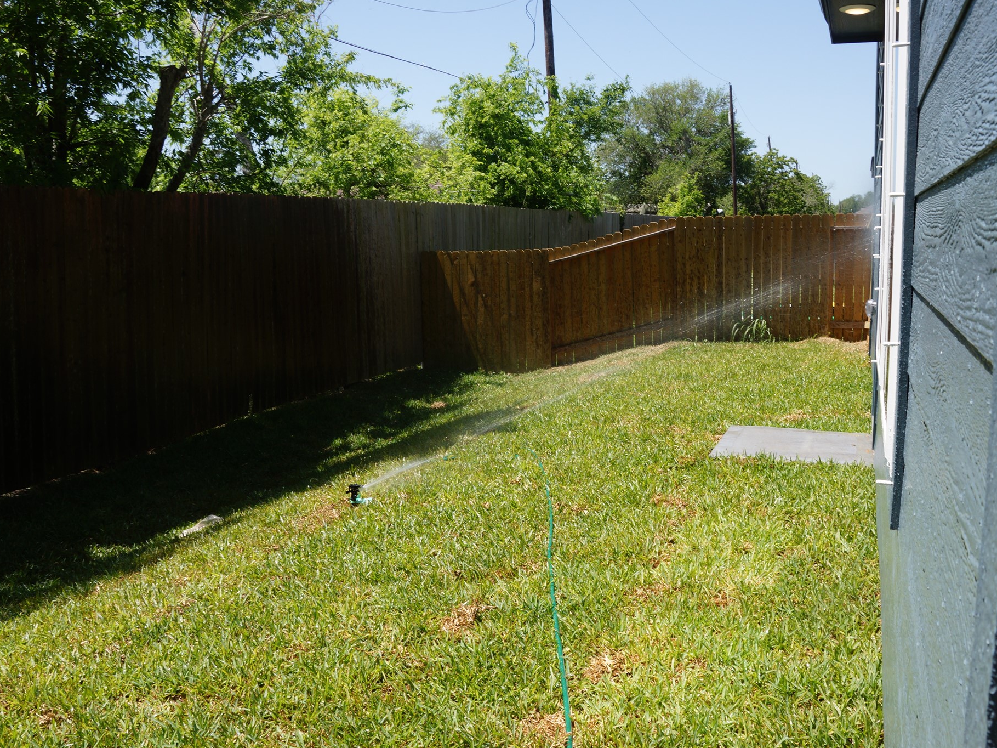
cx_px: 552
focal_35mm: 31
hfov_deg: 58.2
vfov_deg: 45.4
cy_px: 369
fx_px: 893
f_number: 11
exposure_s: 1/100
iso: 100
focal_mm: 18
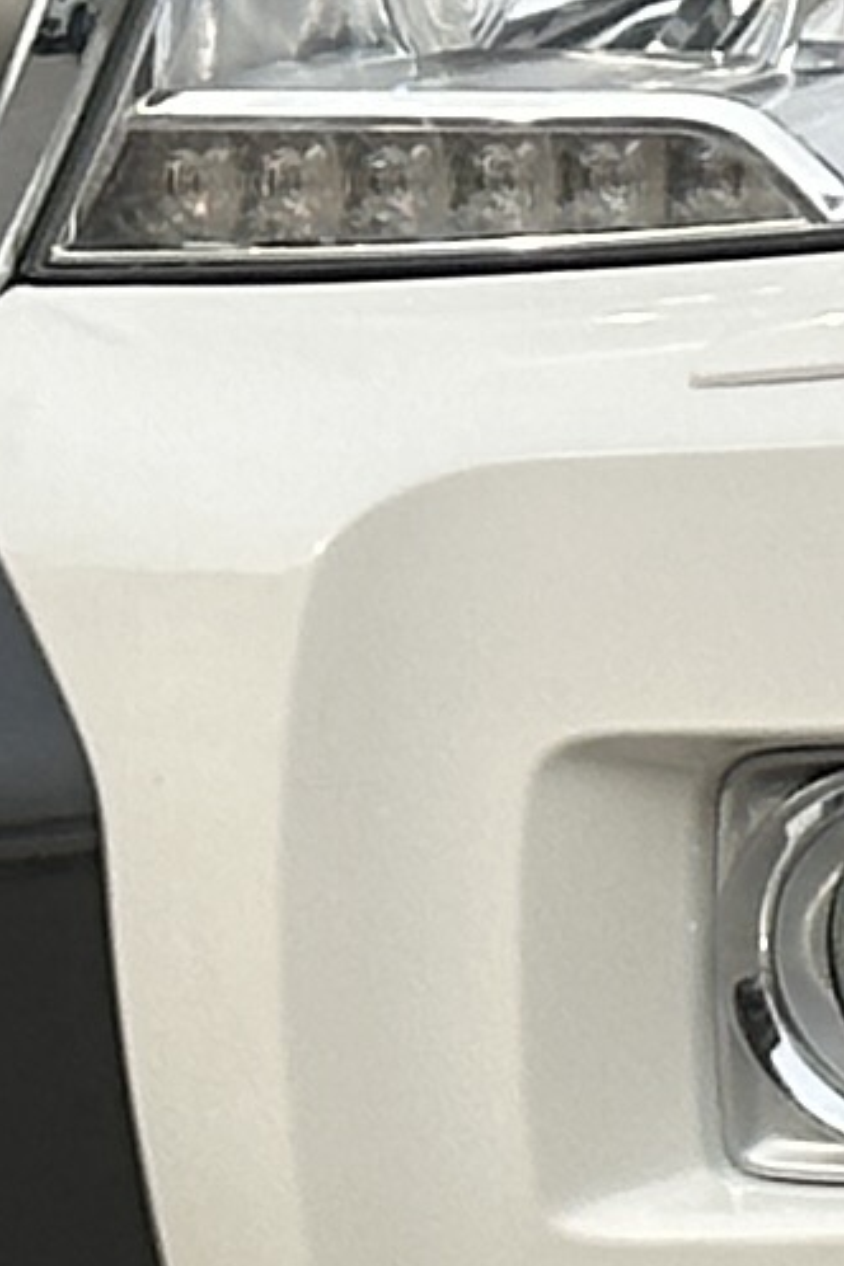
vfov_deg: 5.1
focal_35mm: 404
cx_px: 2392
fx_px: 14206
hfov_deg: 3.3
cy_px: -117
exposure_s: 1/2732
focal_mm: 6.86
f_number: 1.78
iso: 64
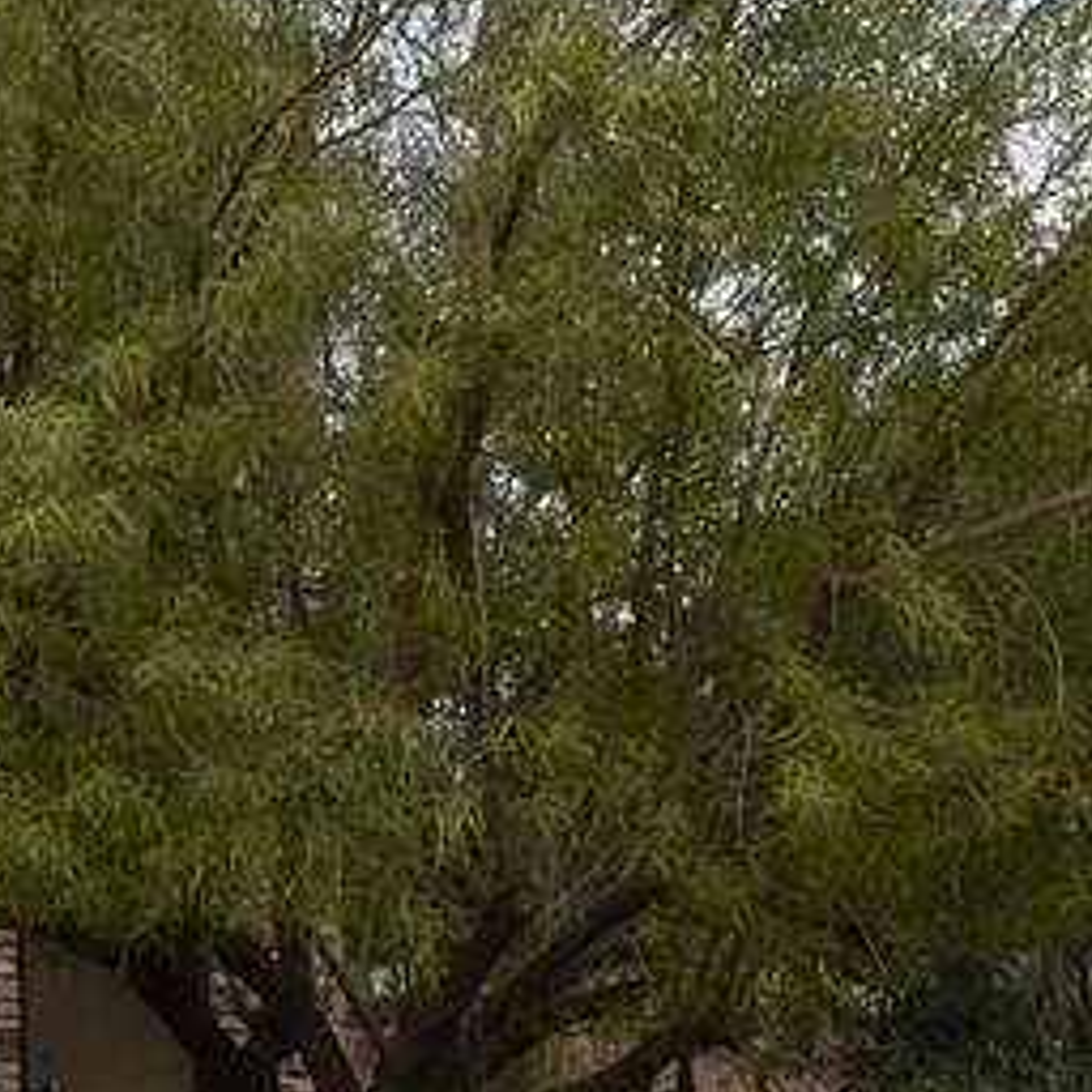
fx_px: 4247
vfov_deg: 14.6
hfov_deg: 14.1
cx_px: -337
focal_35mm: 119
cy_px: 674
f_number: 8
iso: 100
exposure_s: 1/200
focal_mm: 22
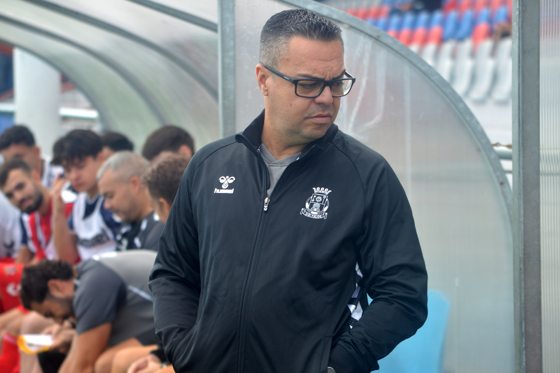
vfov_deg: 9.3
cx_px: 280
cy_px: 186
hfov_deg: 14.0
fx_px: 2286
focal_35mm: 147
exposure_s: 1/250
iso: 100
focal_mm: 98
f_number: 4.5
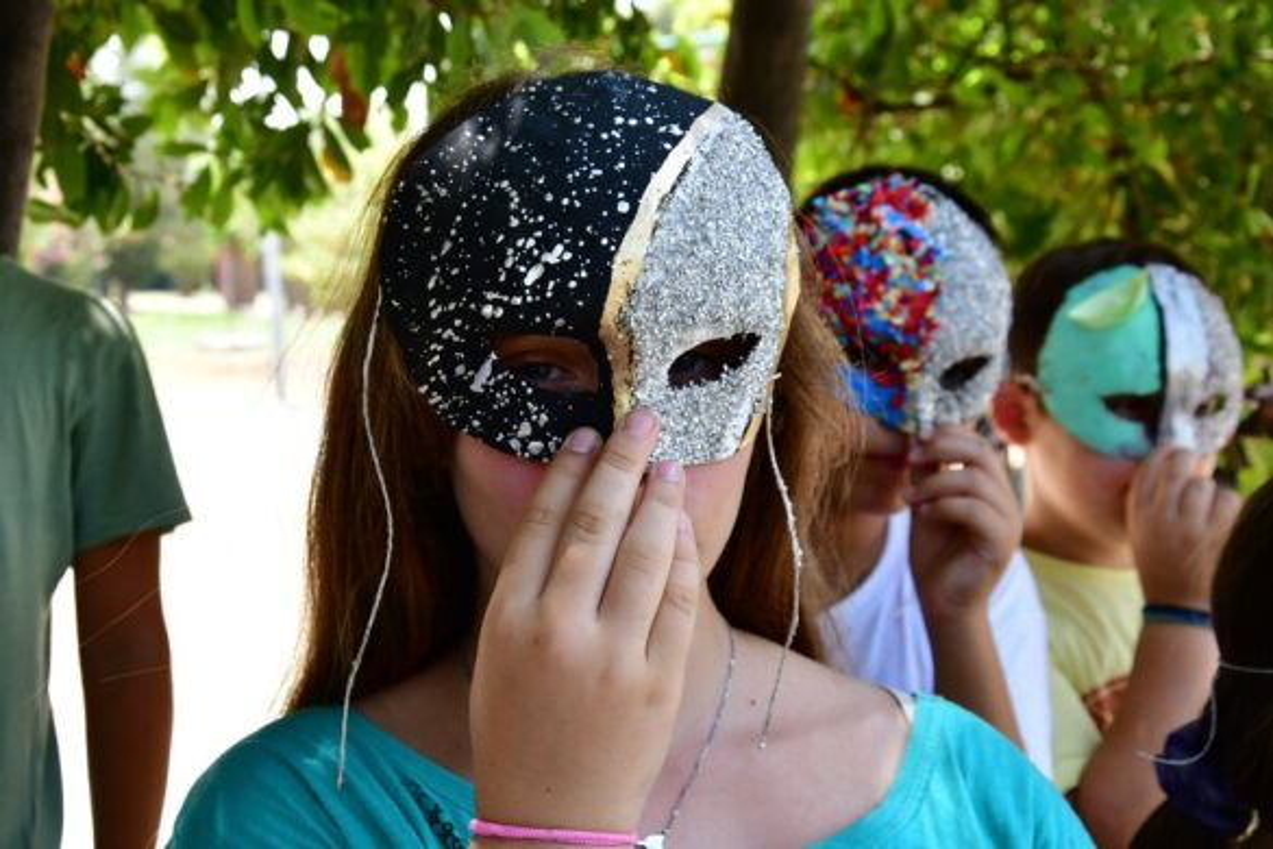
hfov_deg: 38.2
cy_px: 424
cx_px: 636
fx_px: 1839
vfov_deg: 26.0
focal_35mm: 52
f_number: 6.3
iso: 1000
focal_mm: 35
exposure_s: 1/640
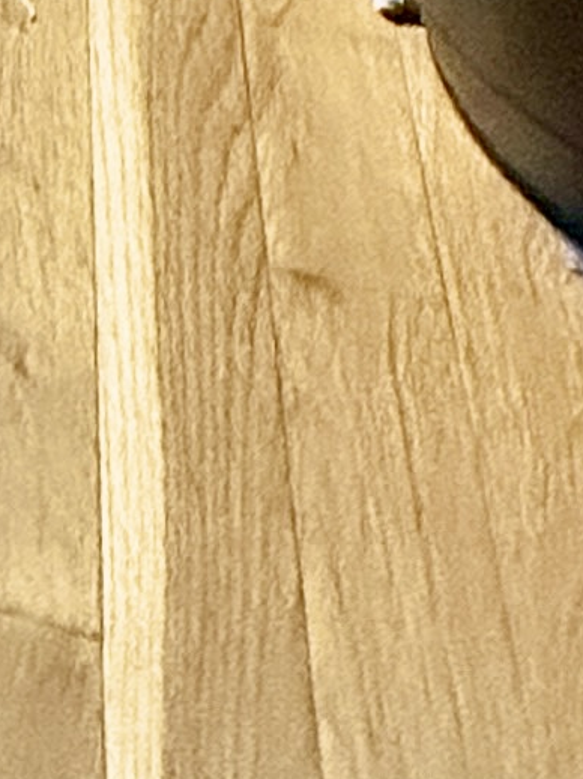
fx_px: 2450
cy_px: -1489
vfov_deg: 11.5
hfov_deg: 11.1
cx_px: -862
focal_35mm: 109
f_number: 2.2
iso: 1000
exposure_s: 1/60
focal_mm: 2.22
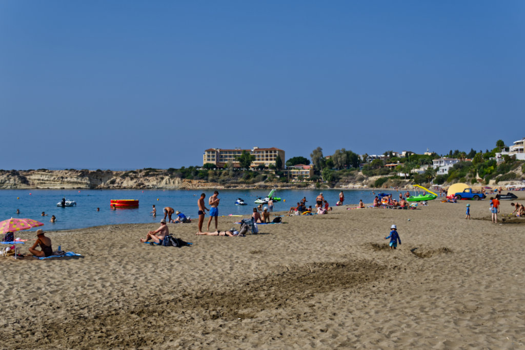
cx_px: 262
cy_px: 175
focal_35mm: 45
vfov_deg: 29.9
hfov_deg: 43.6
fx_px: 656
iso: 100
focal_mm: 30
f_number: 5
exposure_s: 1/1250
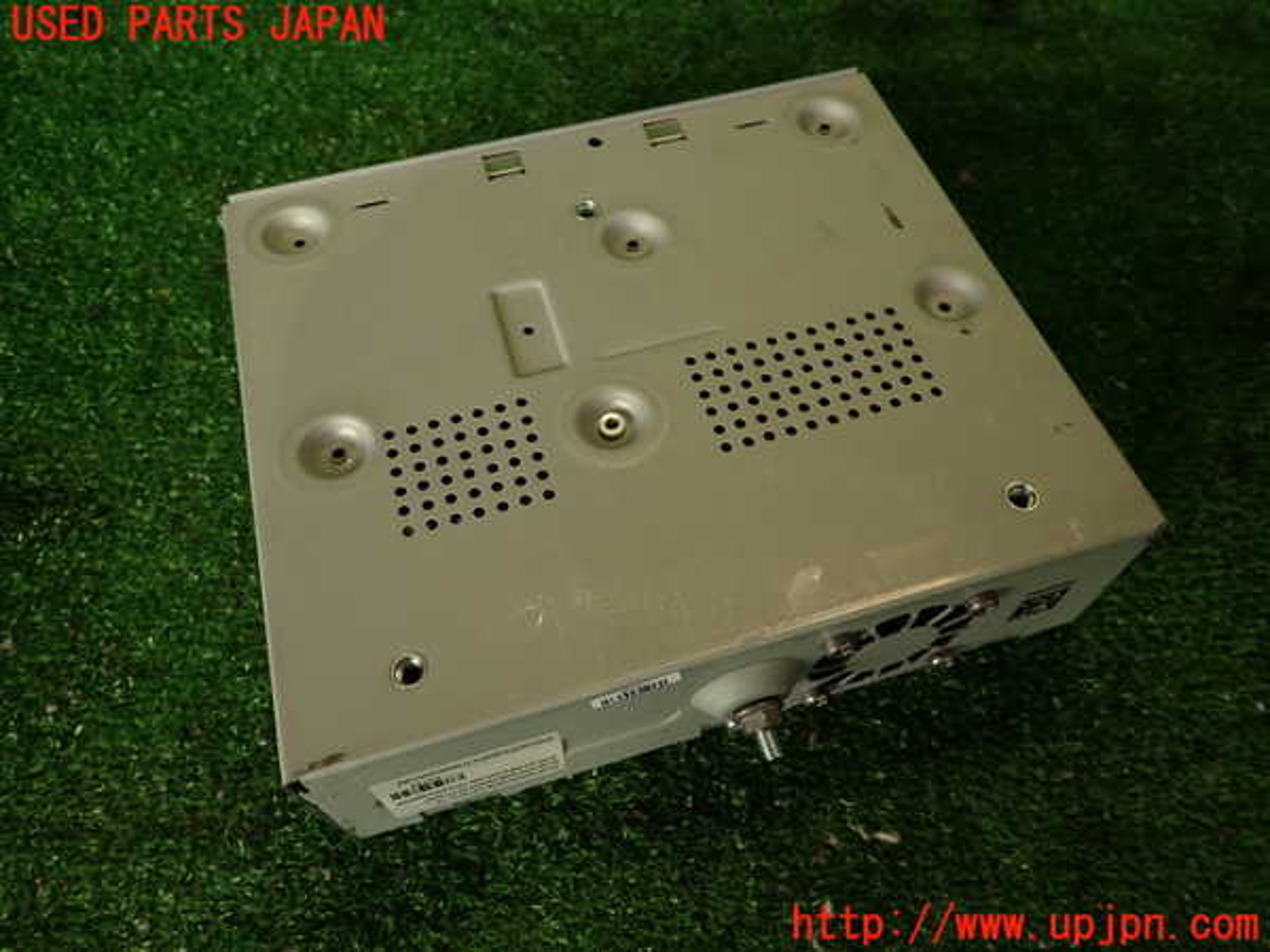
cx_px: 635
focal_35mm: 25
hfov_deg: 69.4
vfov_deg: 54.9
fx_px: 917
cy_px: 476
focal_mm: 4.5
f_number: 2
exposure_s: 1/100
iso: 100
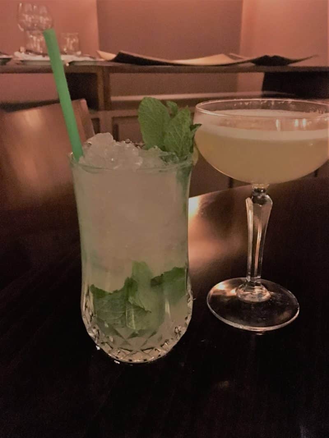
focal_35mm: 29
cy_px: 219
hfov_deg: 48.2
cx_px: 164
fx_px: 368
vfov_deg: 61.7
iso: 2000
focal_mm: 4.15
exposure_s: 1/17
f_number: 2.2
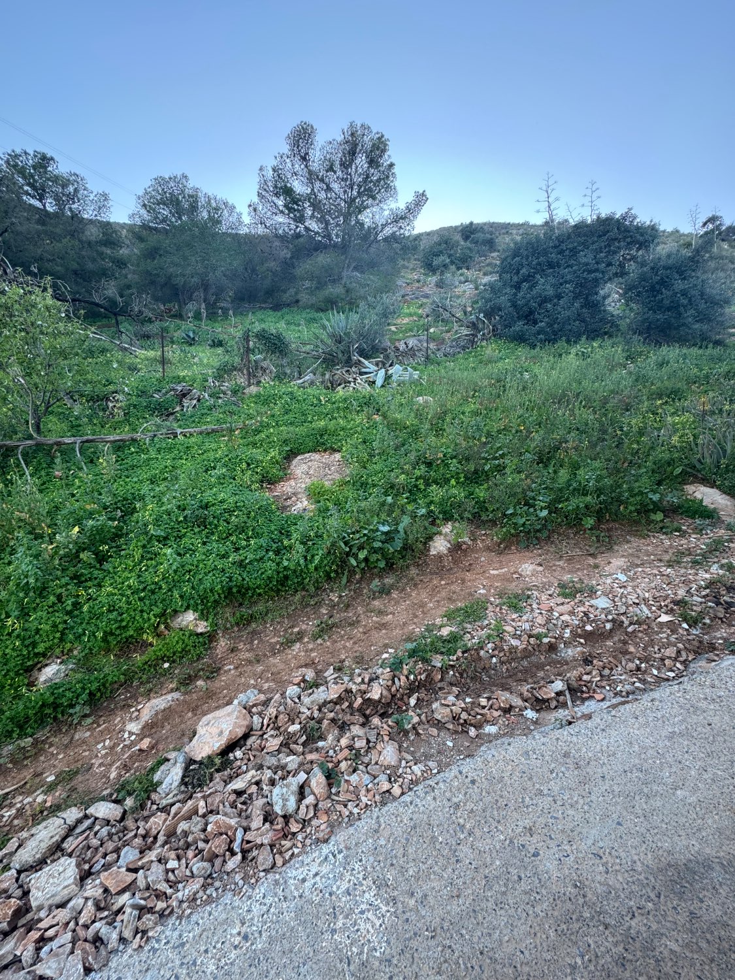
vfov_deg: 102.1
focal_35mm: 14
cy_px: 490
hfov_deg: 85.7
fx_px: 396
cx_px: 368
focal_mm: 2.22
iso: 64
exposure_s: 1/99
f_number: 2.2
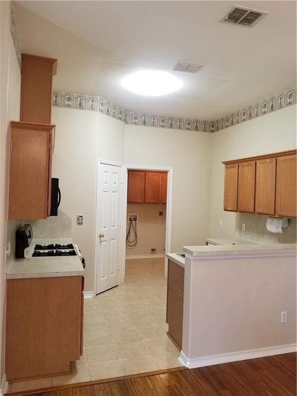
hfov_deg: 53.1
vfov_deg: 67.3
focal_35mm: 26
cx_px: 148
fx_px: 297
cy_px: 198
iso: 160
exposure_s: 1/30
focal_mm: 4.25
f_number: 1.7
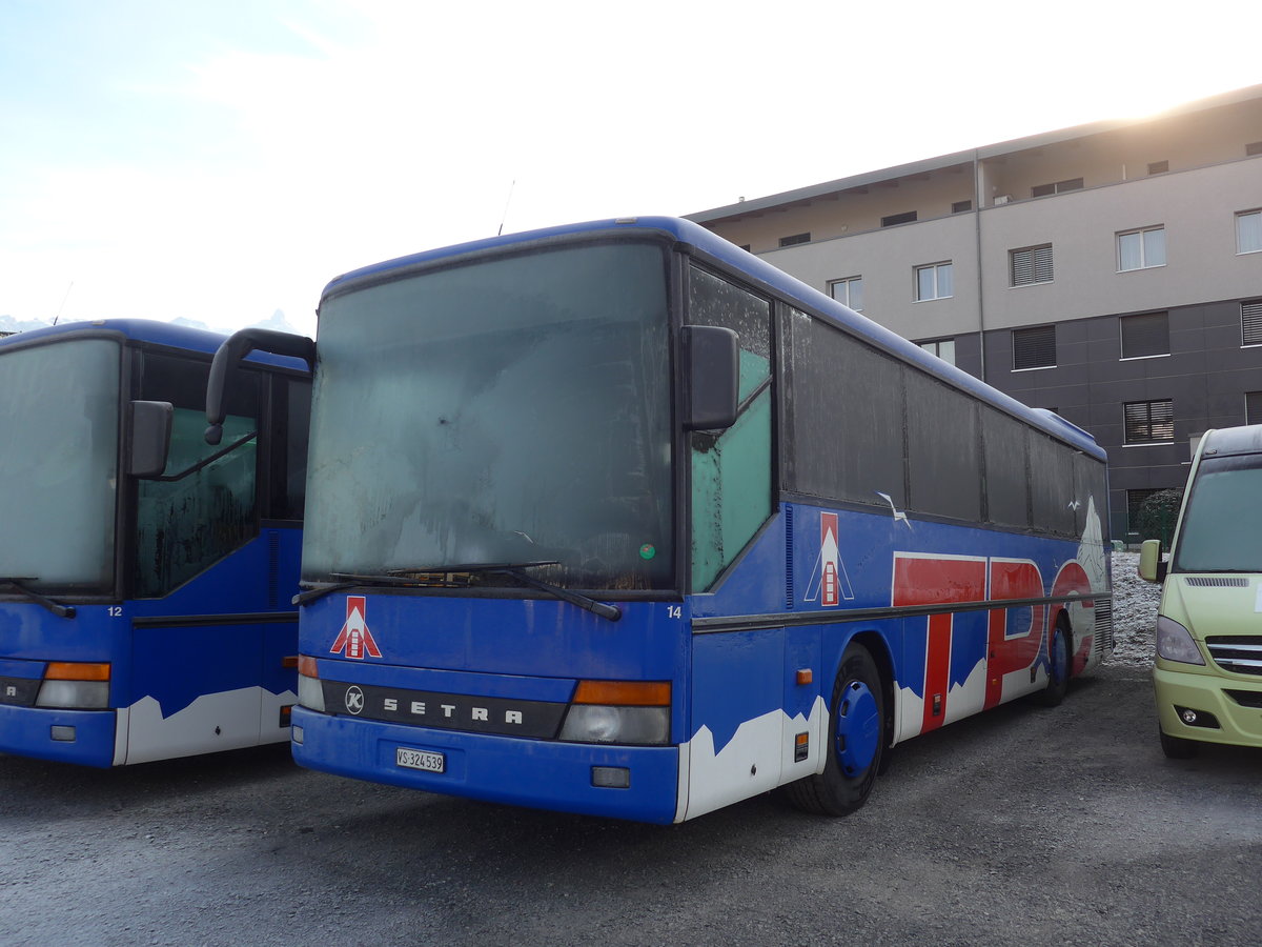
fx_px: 1057
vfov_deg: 48.2
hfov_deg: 61.7
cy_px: 474
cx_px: 631
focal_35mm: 29
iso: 80
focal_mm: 6
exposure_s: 1/500
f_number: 2.8
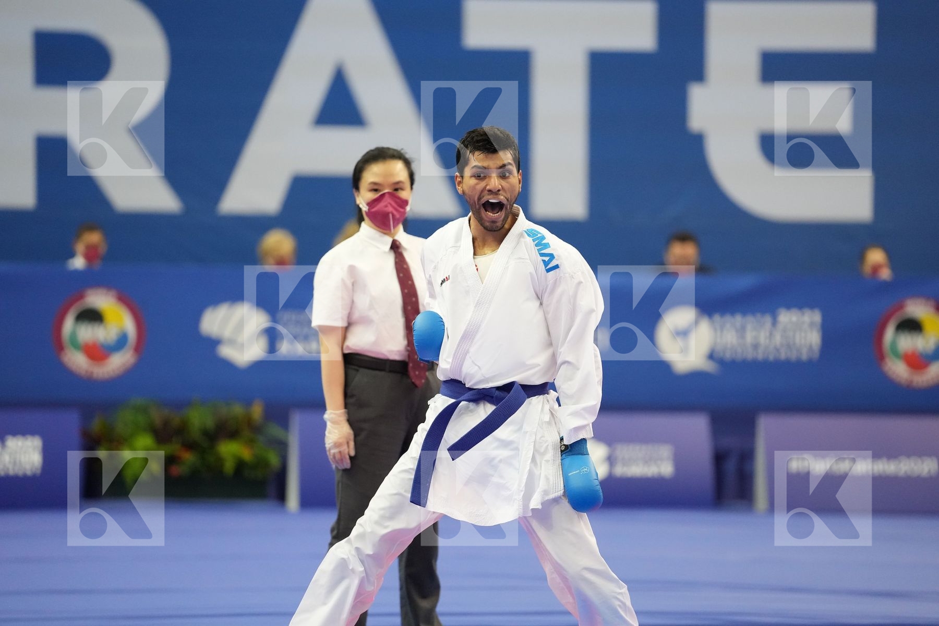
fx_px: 5216
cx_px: 470
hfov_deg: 10.3
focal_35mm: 200
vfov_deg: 6.9
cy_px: 313
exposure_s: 1/1000
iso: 4000
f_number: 2.8
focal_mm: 200
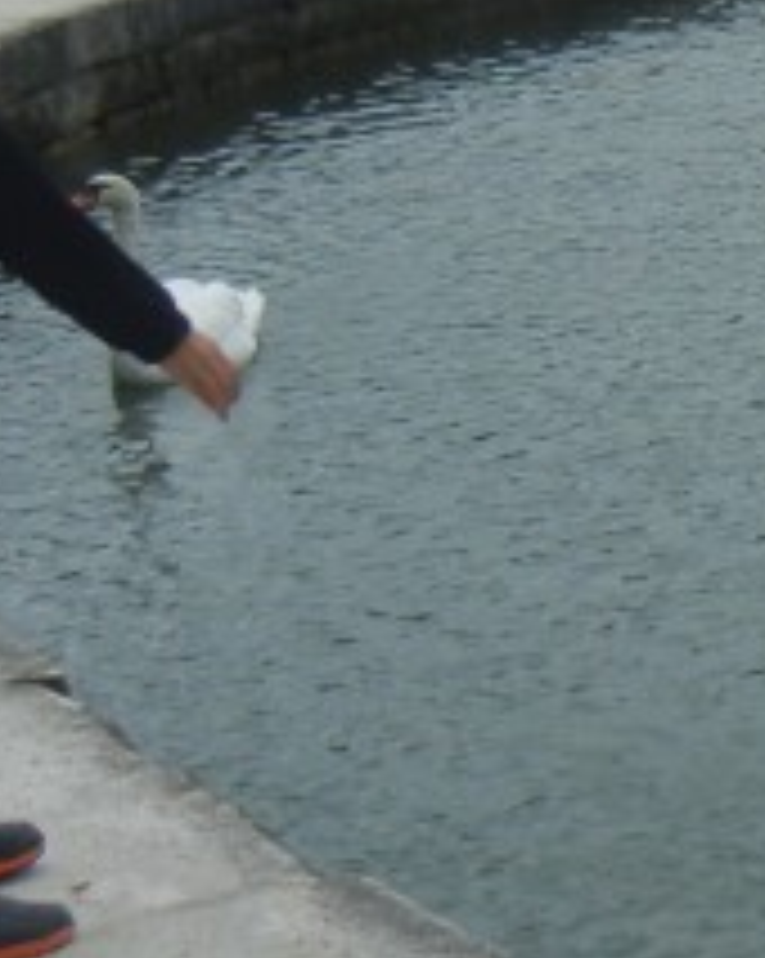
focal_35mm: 141
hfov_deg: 10.5
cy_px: 679
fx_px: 3996
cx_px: 1188
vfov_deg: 13.6
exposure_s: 1/460
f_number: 7
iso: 160
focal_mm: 5.4
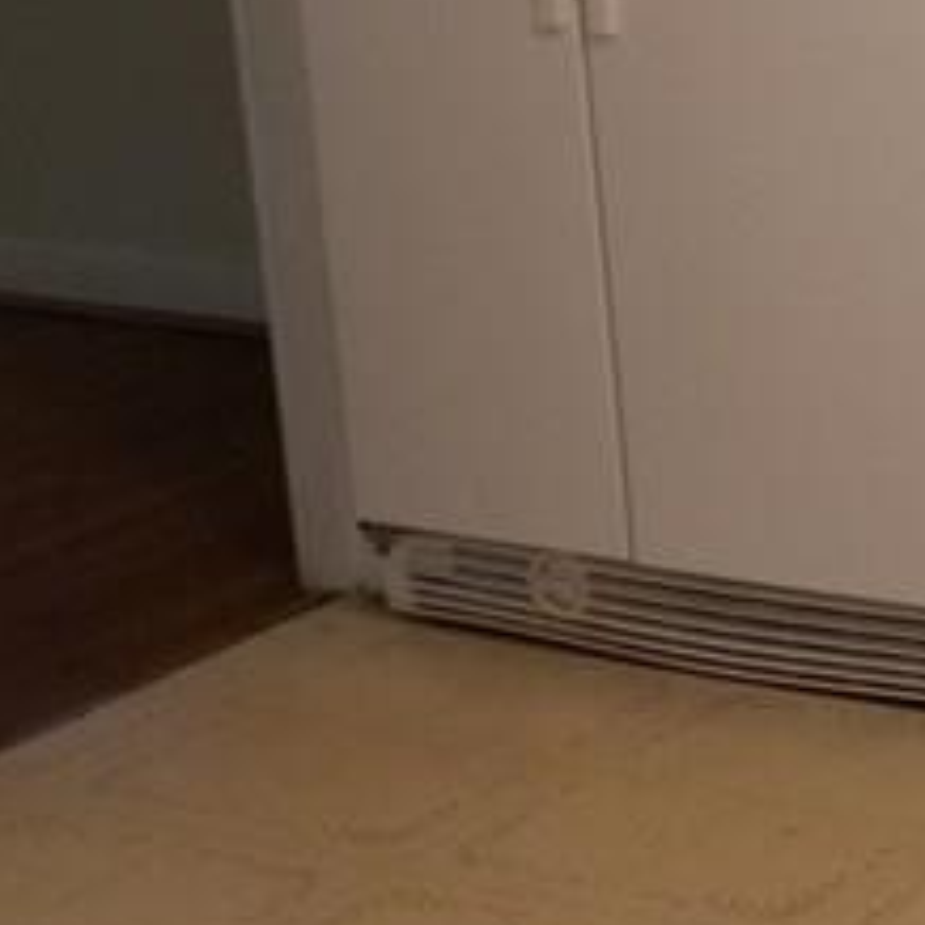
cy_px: -34
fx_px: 3265
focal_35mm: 108
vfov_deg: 15.8
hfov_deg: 13.2
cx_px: 2020
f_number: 1.7
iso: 80
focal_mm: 4.25
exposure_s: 1/30
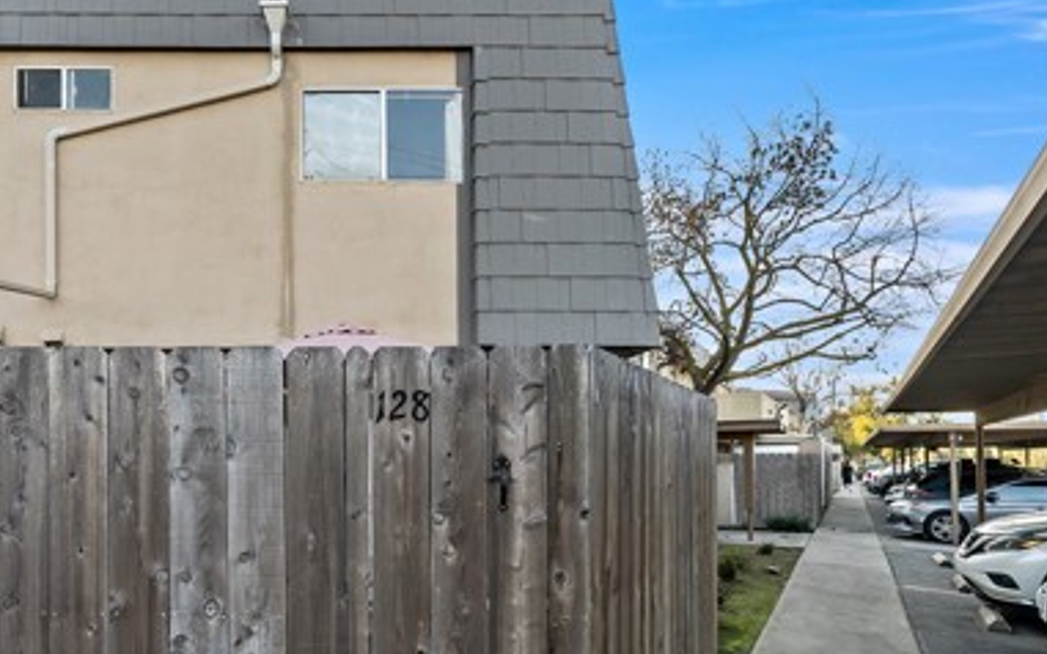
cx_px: 374
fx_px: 685
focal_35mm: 24
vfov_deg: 51.1
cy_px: 317
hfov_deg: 73.1
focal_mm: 14
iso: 80
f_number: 5
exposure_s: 1/100
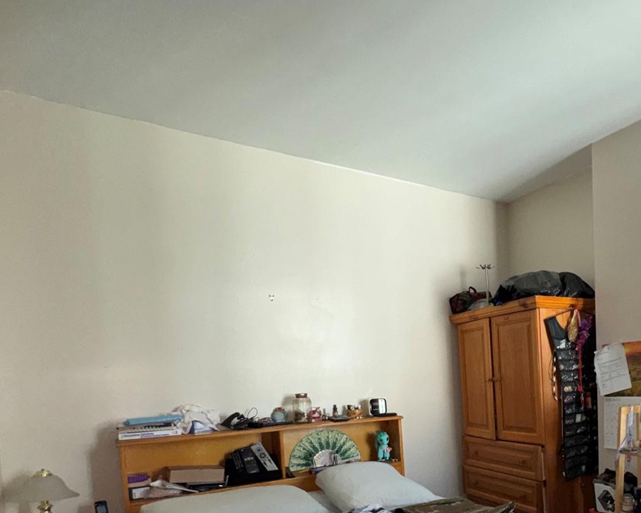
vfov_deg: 50.2
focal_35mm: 27
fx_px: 512
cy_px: 406
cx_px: 522
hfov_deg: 58.6
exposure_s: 1/60
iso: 160
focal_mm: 2.22
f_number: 2.2
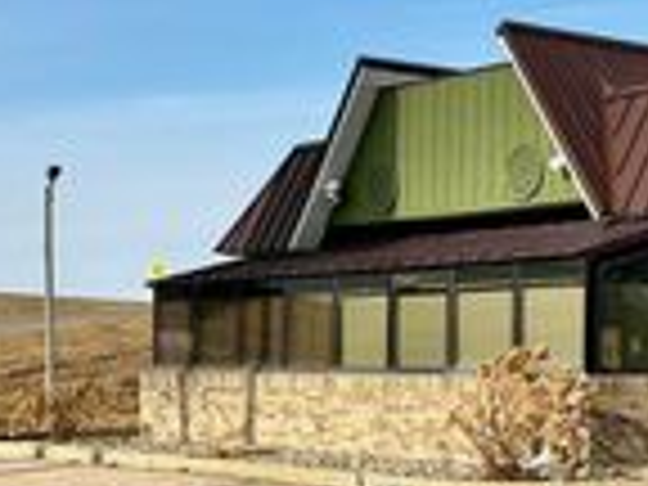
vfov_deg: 16.3
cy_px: 403
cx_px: 450
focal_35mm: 90
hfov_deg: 21.7
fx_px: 1685
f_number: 1.6
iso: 50
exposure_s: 1/3876
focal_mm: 5.1
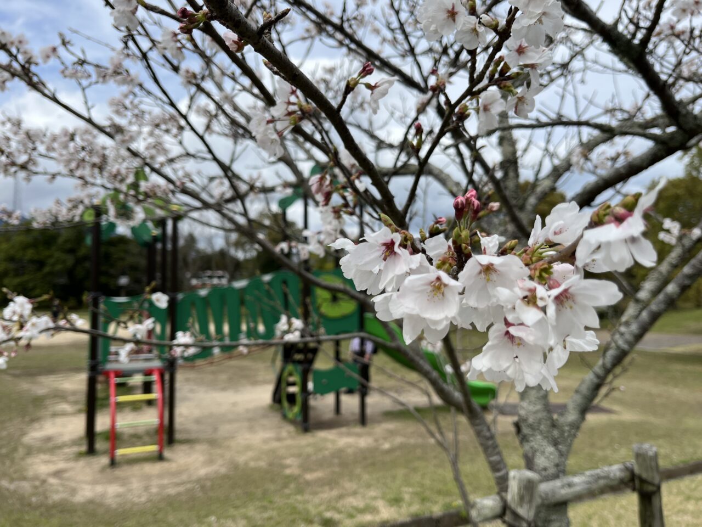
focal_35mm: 26
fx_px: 527
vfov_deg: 53.1
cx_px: 351
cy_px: 264
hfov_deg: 67.3
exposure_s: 1/3311
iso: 50
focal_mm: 5.1
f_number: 1.6
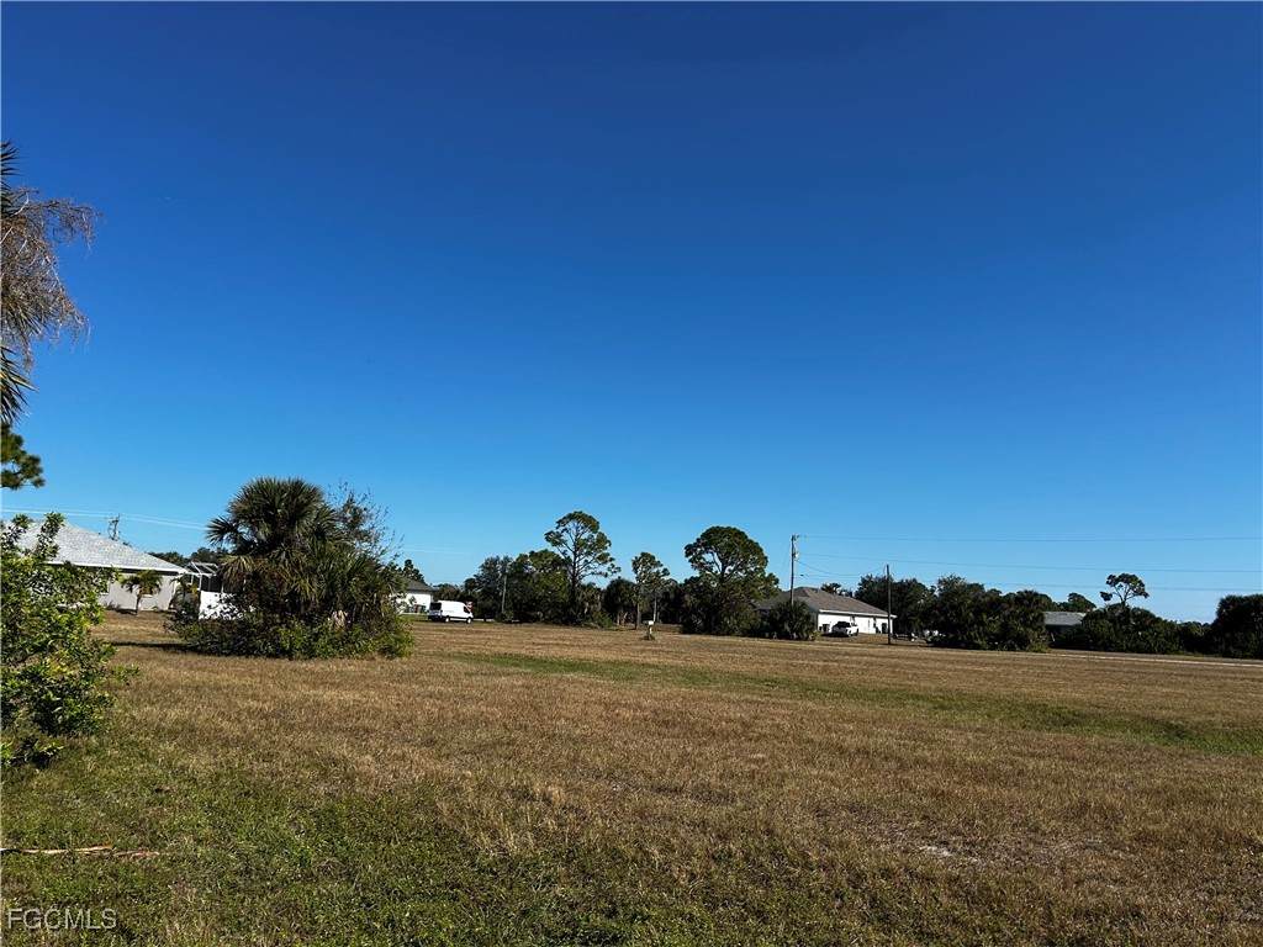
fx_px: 949
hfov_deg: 67.3
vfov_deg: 53.1
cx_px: 632
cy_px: 474
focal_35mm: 26
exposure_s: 1/5319
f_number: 1.5
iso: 50
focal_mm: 5.7
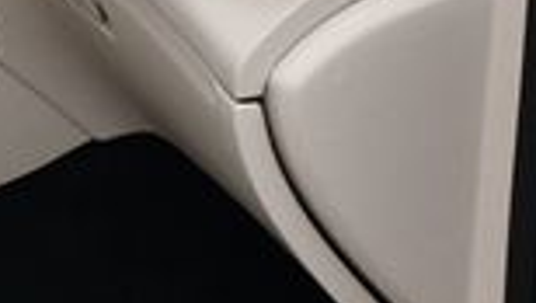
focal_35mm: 157
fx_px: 2234
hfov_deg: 12.9
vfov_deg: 7.7
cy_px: 84
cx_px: -299
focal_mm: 18
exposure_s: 1/250
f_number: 5.6
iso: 250
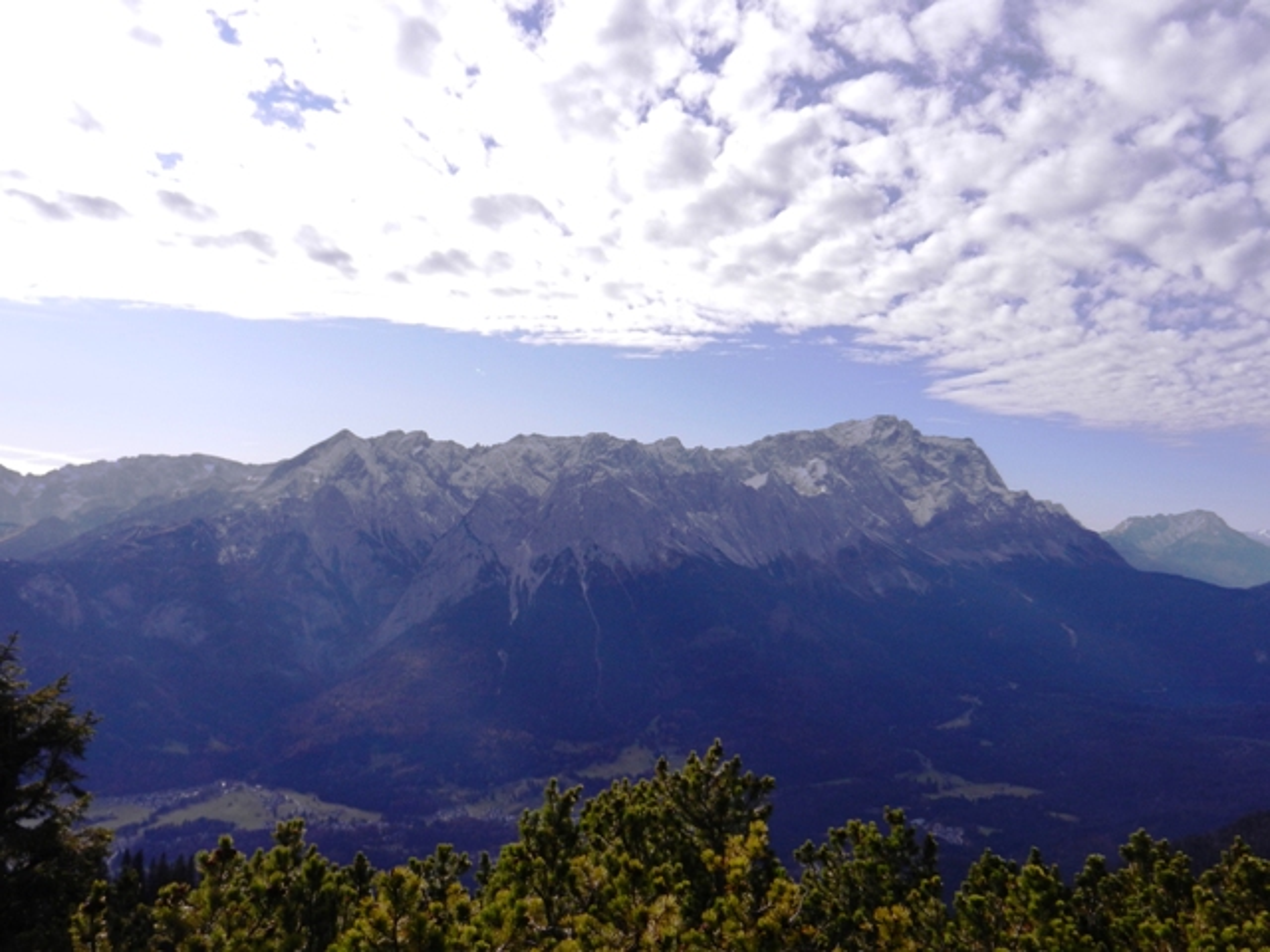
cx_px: 635
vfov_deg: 48.2
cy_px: 476
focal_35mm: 29
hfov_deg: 61.7
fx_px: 1064
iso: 160
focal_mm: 5.1
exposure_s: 1/640
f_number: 7.2
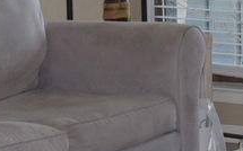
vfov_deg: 6.4
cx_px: 296
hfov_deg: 10.1
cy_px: 4
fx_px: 1357
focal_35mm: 205
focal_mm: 18
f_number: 5.6
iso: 500
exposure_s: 1/125
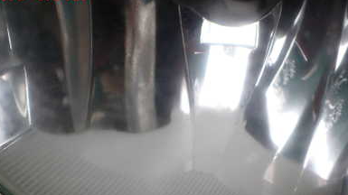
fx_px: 470
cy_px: 186
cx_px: 193
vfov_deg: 22.7
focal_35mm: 51
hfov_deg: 40.6
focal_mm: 5.4
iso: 100
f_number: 2.3
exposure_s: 1/125
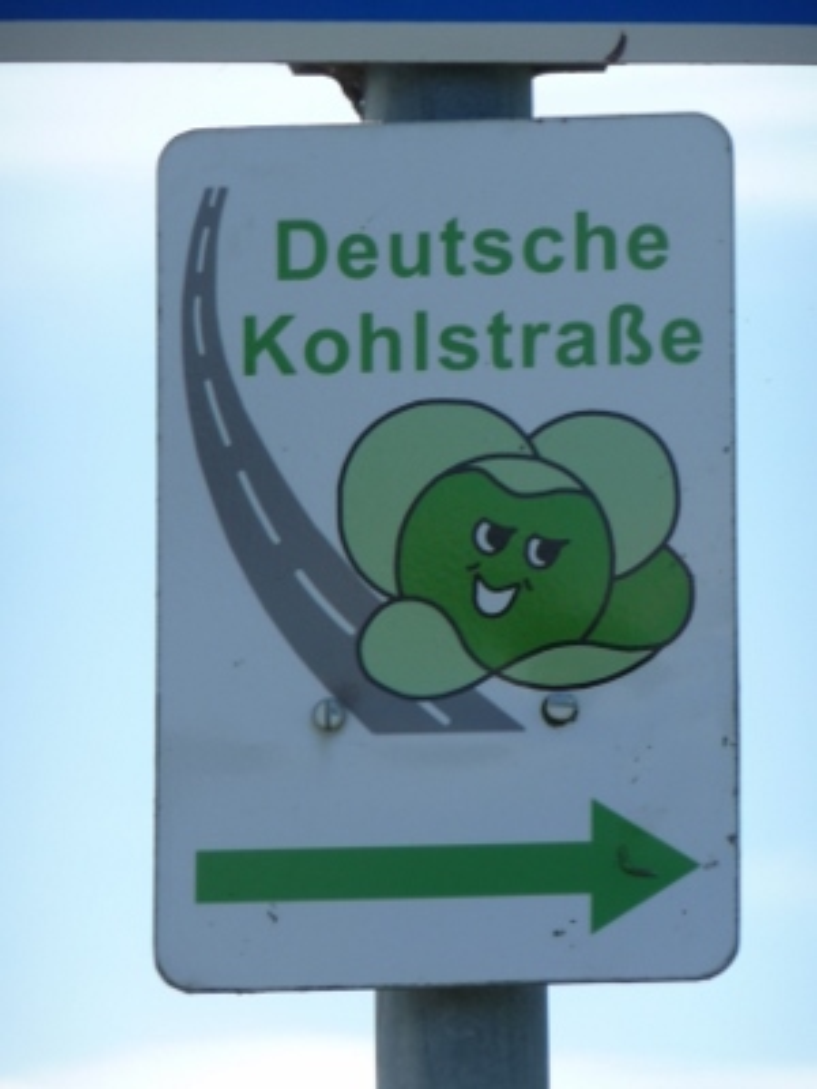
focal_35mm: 256
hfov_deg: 5.8
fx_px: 8056
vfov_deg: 7.7
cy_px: 544
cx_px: 408
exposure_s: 1/500
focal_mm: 44
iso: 100
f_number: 4.9
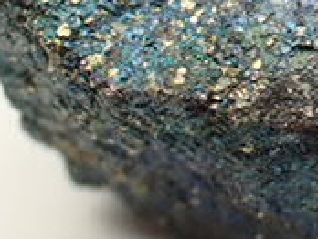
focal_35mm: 180
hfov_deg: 10.5
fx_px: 1656
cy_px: -66
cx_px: 506
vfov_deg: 8.2
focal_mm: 8.99
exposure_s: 1/200
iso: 320
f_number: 4.5
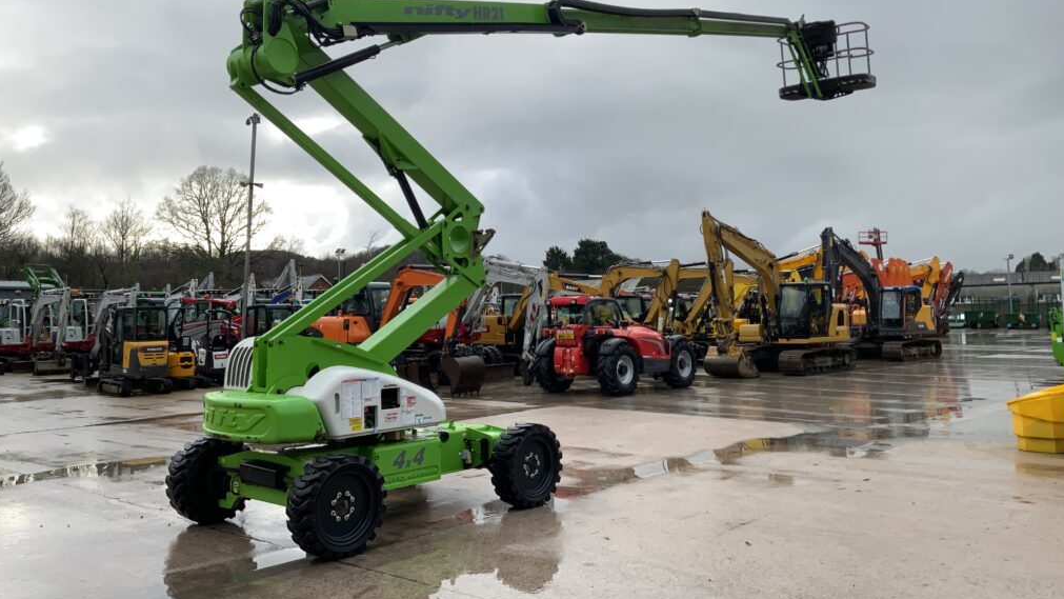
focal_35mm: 32
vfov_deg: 36.5
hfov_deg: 61.0
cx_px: 535
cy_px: 233
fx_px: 903
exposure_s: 1/141
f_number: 1.8
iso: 16
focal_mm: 3
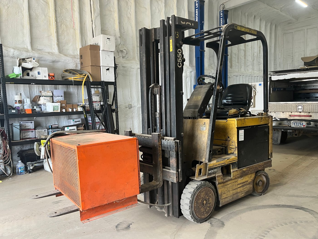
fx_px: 257
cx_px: 154
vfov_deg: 49.7
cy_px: 126
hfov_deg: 63.4
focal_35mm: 28
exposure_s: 1/60
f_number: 1.6
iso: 80
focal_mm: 5.1
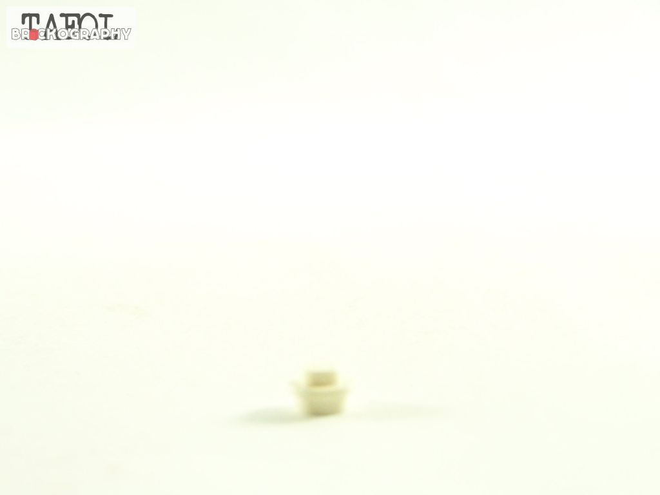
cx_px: 330
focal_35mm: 94
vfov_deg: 15.7
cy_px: 248
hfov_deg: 20.9
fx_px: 1792
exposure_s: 1/60
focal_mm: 15.6
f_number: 3.2
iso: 400
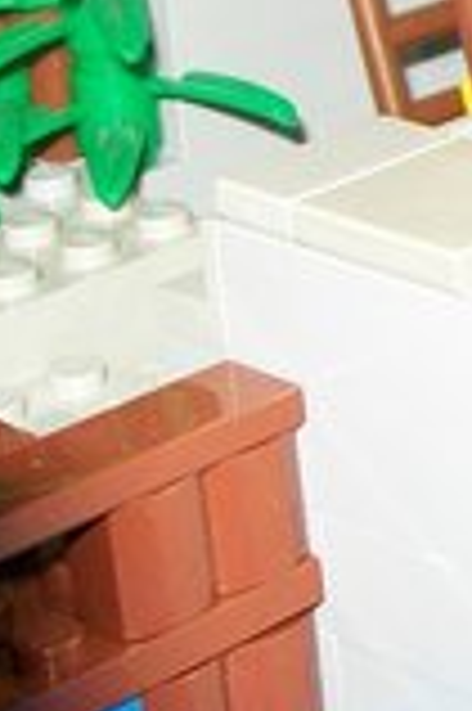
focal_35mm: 152
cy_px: -40
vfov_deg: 13.3
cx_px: 769
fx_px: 2996
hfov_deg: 8.7
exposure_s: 1/60
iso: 64
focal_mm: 6
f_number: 2.7
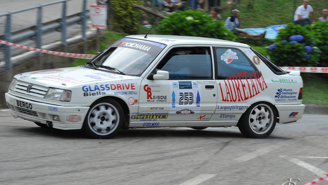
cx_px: 164
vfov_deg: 7.0
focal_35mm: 173
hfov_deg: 12.4
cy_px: 105
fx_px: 1505
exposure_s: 1/125
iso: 400
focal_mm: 165
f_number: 16
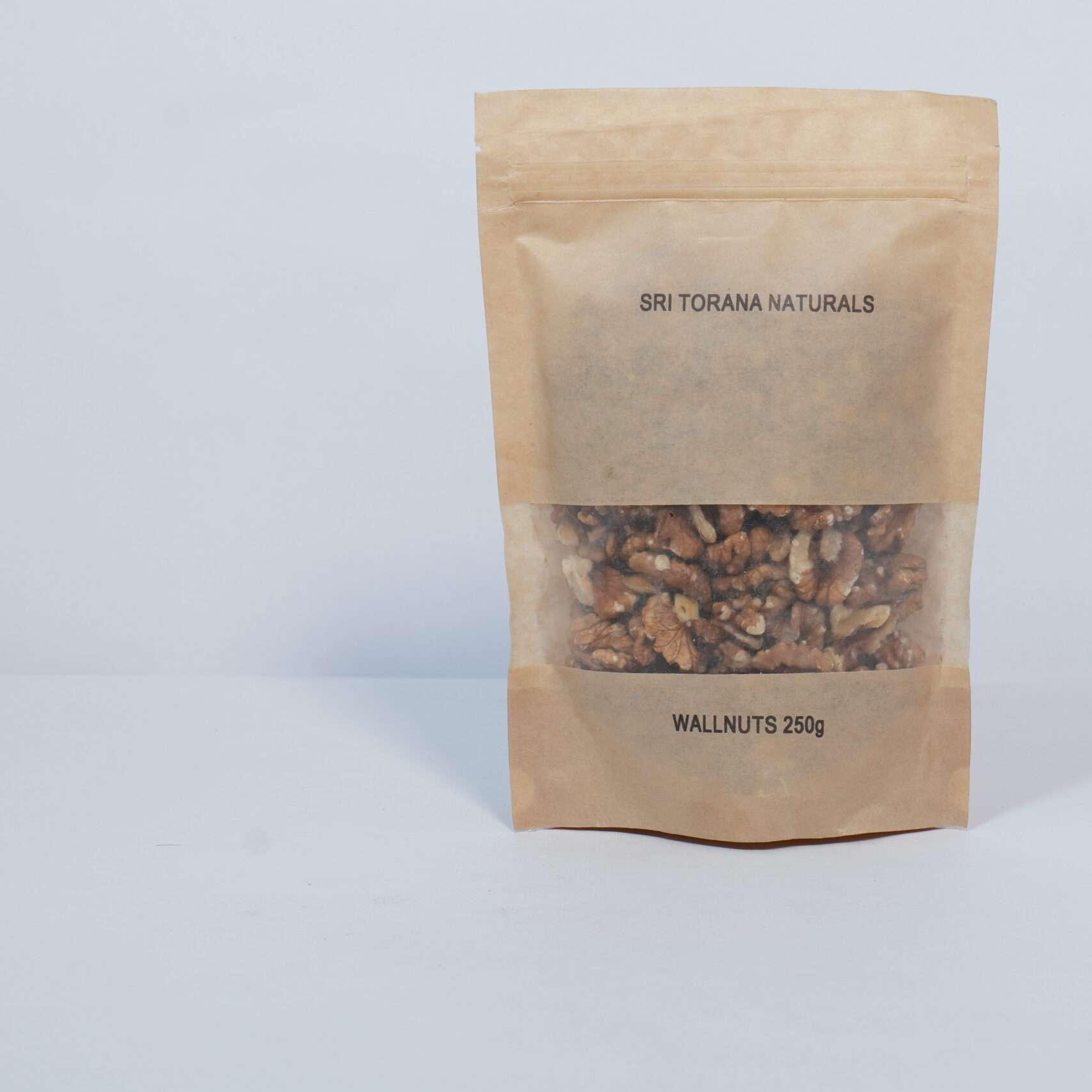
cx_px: 734
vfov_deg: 13.6
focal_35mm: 129
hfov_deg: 13.5
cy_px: 548
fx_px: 4591
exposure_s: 1/160
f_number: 9
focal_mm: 67
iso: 250
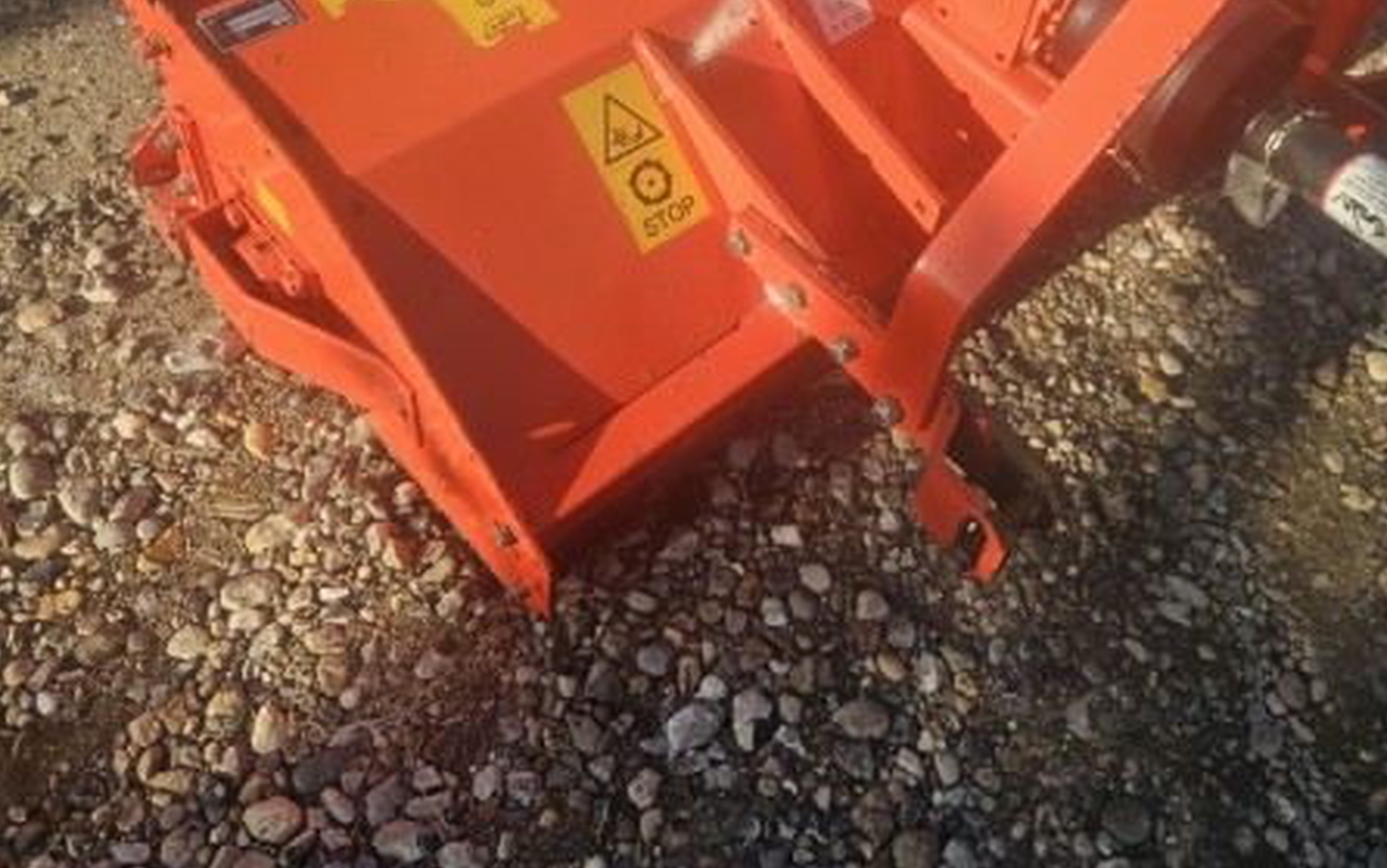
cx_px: 793
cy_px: 174
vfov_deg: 35.2
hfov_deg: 55.1
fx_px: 1323
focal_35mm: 35
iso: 25
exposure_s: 1/1047
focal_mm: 5.4
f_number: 1.8
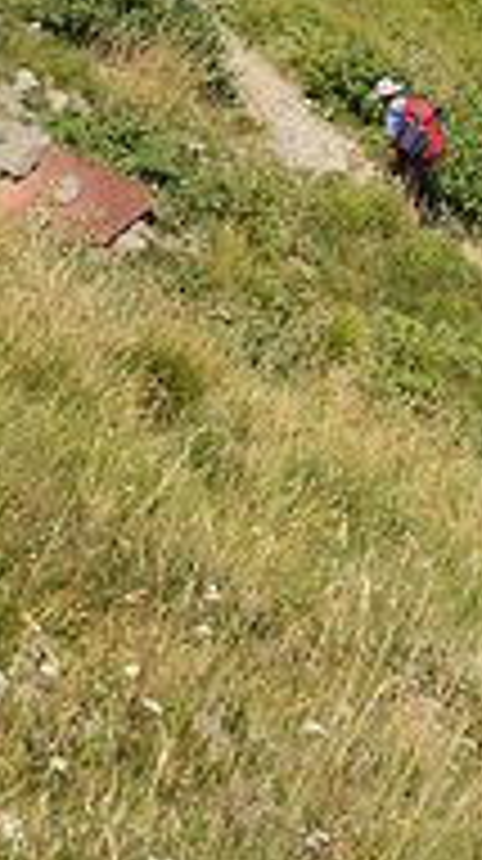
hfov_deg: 15.2
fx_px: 1801
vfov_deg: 22.1
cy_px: -437
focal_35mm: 79
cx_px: 243
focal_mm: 24
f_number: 11
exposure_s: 1/200
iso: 200
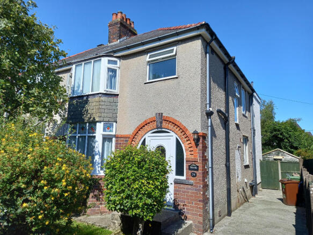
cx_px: 156
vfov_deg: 54.9
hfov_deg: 69.4
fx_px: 226
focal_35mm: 25
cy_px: 118
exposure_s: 1/641
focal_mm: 4.6
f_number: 2
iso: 25
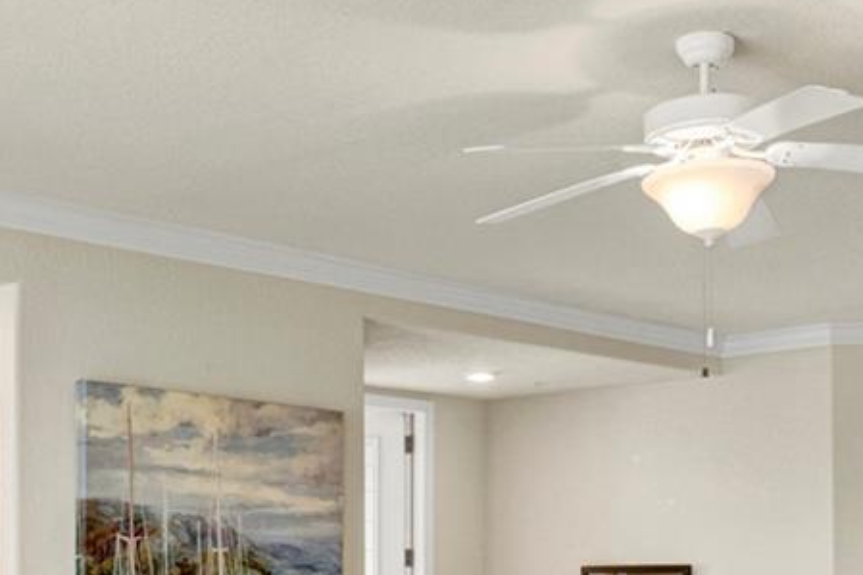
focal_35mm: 59
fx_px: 1409
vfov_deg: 21.2
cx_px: 365
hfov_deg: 34.0
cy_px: 723
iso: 250
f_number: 8
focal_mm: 11
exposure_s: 1/13
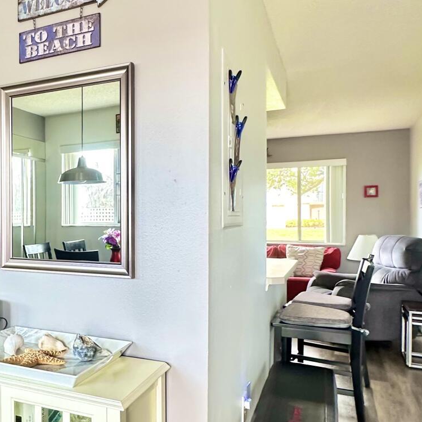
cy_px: 221
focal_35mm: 33
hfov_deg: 47.5
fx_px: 455
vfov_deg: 49.7
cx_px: 95
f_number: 2.2
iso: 320
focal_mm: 2.22
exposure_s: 1/60
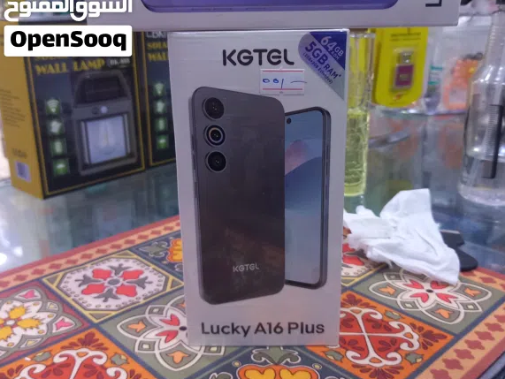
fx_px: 409
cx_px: 265
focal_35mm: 28
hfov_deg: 63.4
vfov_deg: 49.8
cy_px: 184
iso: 160
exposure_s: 1/50
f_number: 2
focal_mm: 4.6
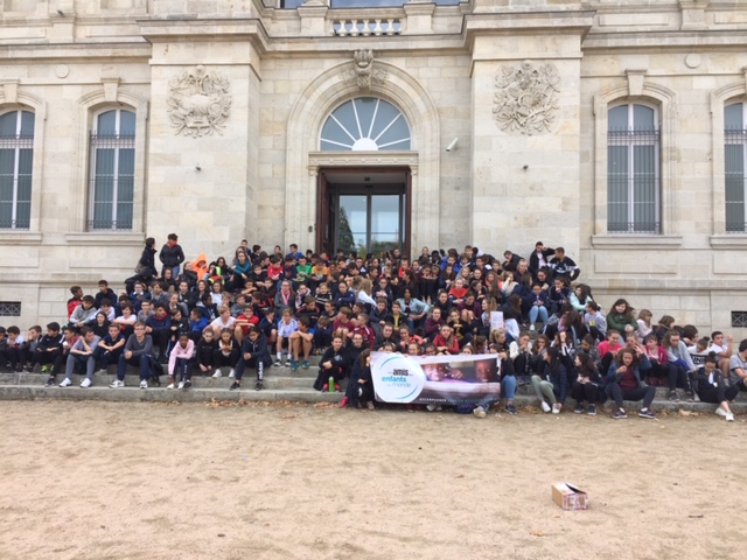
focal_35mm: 29
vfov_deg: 48.2
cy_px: 280
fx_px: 626
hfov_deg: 61.7
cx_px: 374
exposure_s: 1/476
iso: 32
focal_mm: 4.15
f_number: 2.2
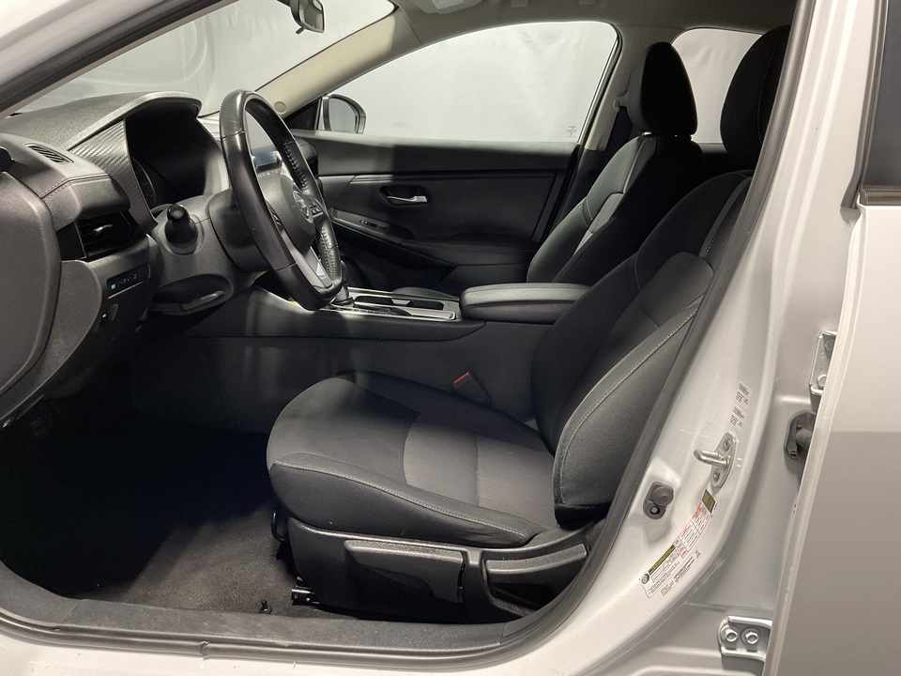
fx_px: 755
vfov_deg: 48.2
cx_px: 450
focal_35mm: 29
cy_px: 338
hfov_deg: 61.7
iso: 64
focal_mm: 3
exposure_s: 1/60
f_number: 1.8
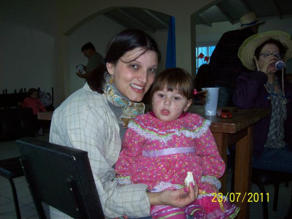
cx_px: 146
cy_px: 110
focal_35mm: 36
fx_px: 304
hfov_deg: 51.4
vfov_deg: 39.7
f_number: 2.7
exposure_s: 1/64
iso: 80
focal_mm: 6
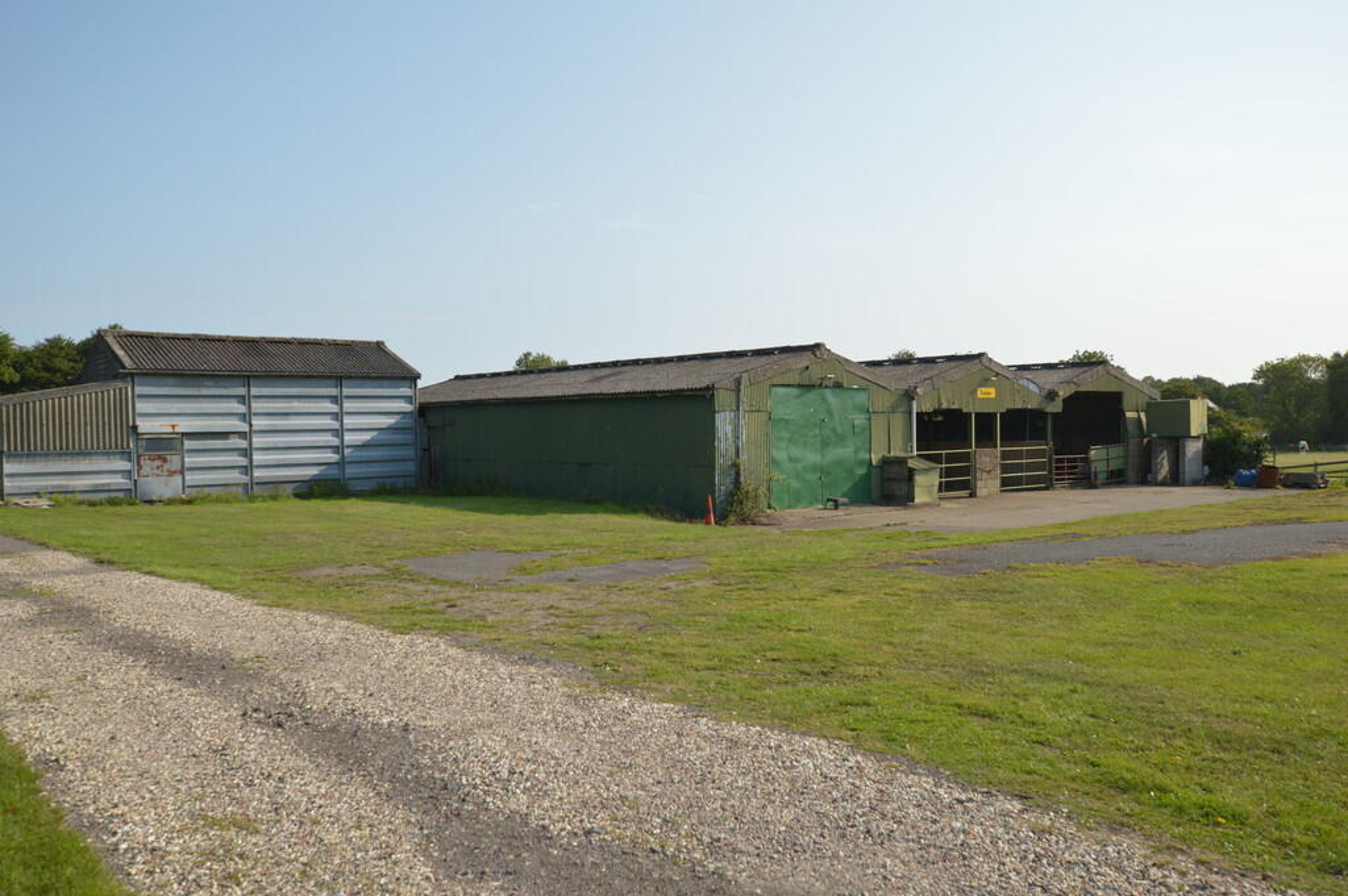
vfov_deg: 43.5
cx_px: 674
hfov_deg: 62.0
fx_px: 1122
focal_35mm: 30
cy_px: 448
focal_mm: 20
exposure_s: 1/500
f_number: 8
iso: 200
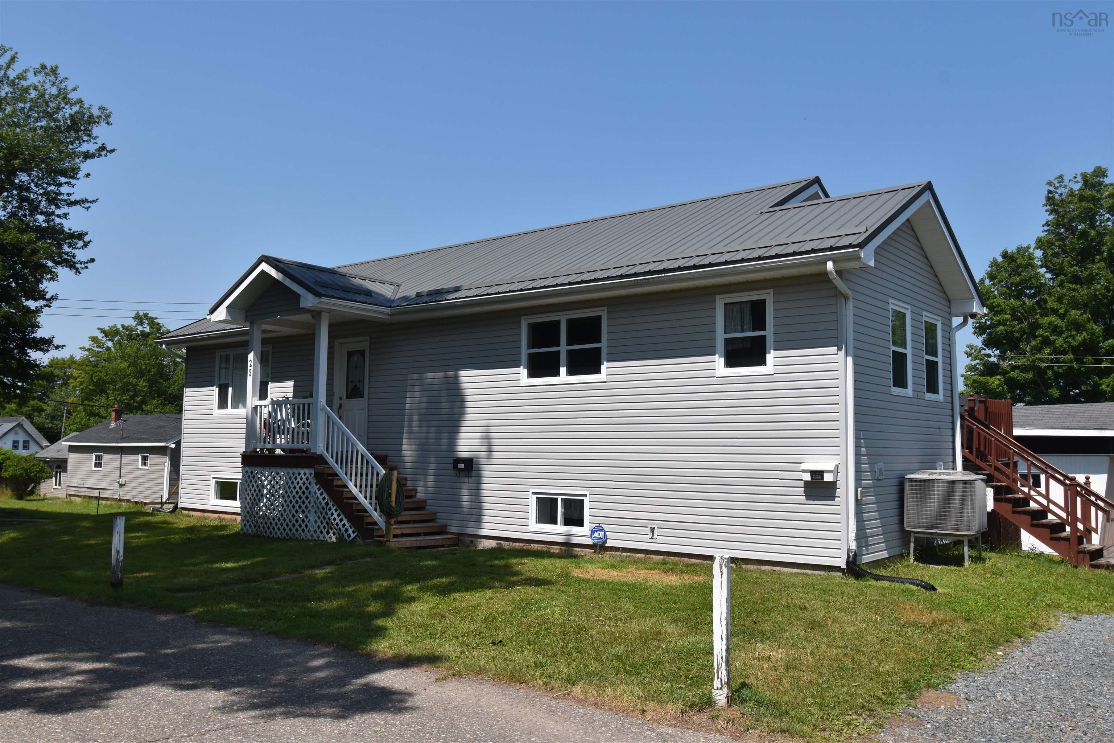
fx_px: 928
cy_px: 372
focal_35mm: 30
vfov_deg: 43.6
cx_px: 557
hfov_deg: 61.9
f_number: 11
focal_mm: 20
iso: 200
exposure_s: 1/500
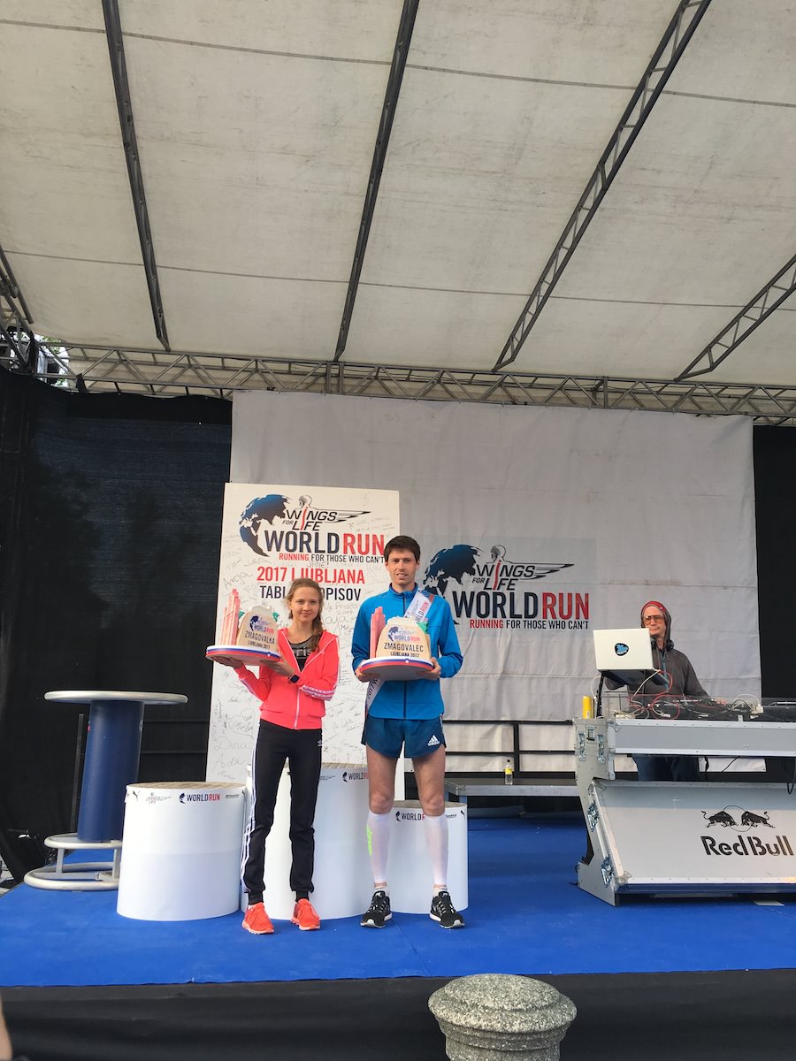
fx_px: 889
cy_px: 530
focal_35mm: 29
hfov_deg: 48.2
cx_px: 398
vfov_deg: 61.7
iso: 25
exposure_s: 1/268
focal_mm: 4.15
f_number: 2.2
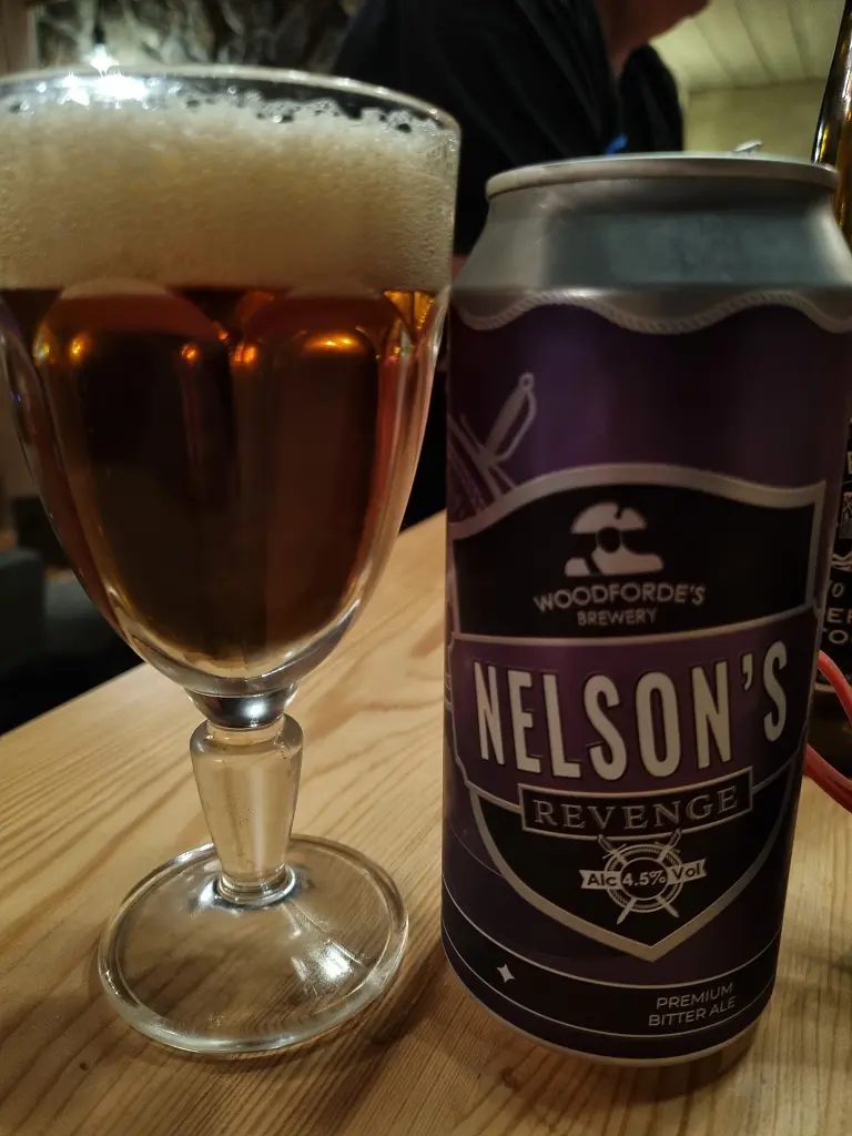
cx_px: 426
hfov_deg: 53.1
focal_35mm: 26
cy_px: 568
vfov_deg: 67.3
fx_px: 853
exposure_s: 1/4
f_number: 1.8
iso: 400
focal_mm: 5.4
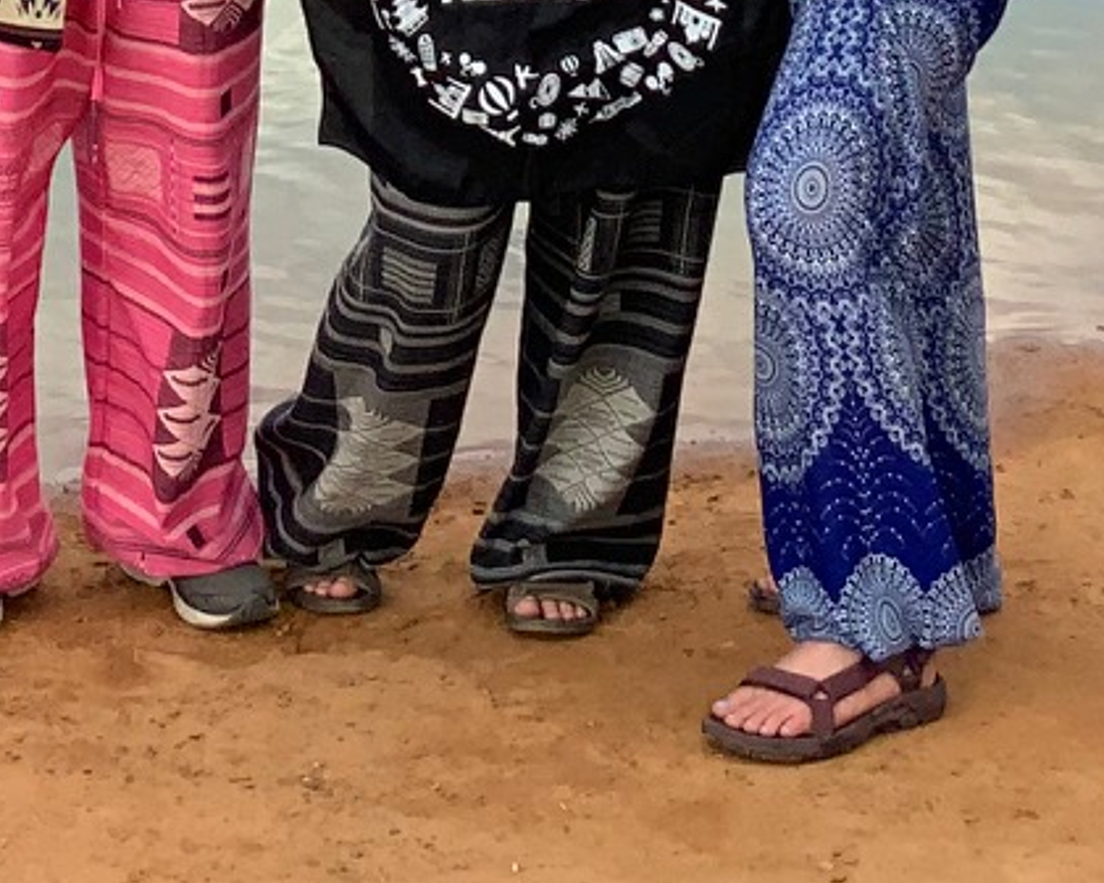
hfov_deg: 14.1
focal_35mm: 136
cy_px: -825
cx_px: 279
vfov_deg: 10.5
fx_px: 4444
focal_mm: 3
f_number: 1.8
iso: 16
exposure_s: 1/804
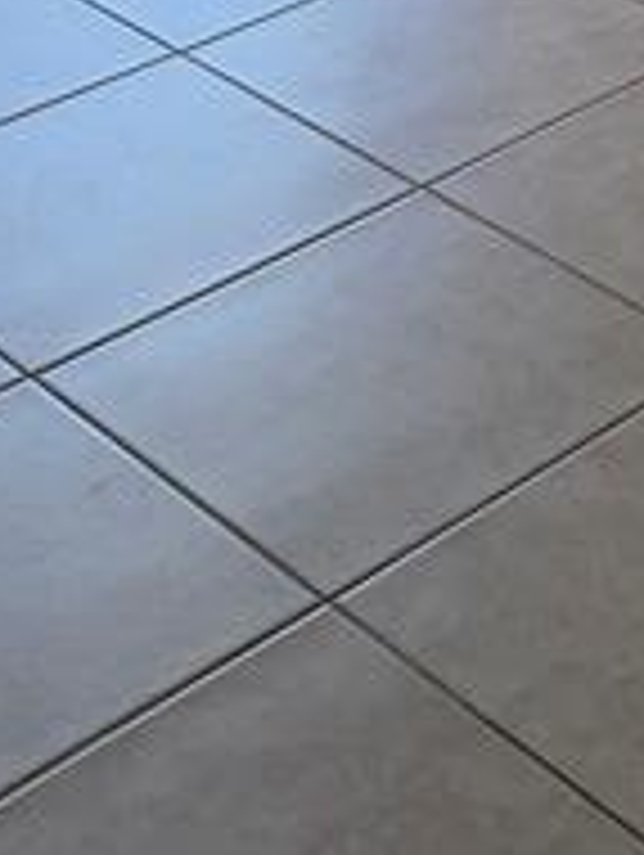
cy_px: -504
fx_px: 2401
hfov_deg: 14.4
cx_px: 910
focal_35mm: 97
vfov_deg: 17.7
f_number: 1.78
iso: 160
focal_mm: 6.76
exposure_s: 1/224
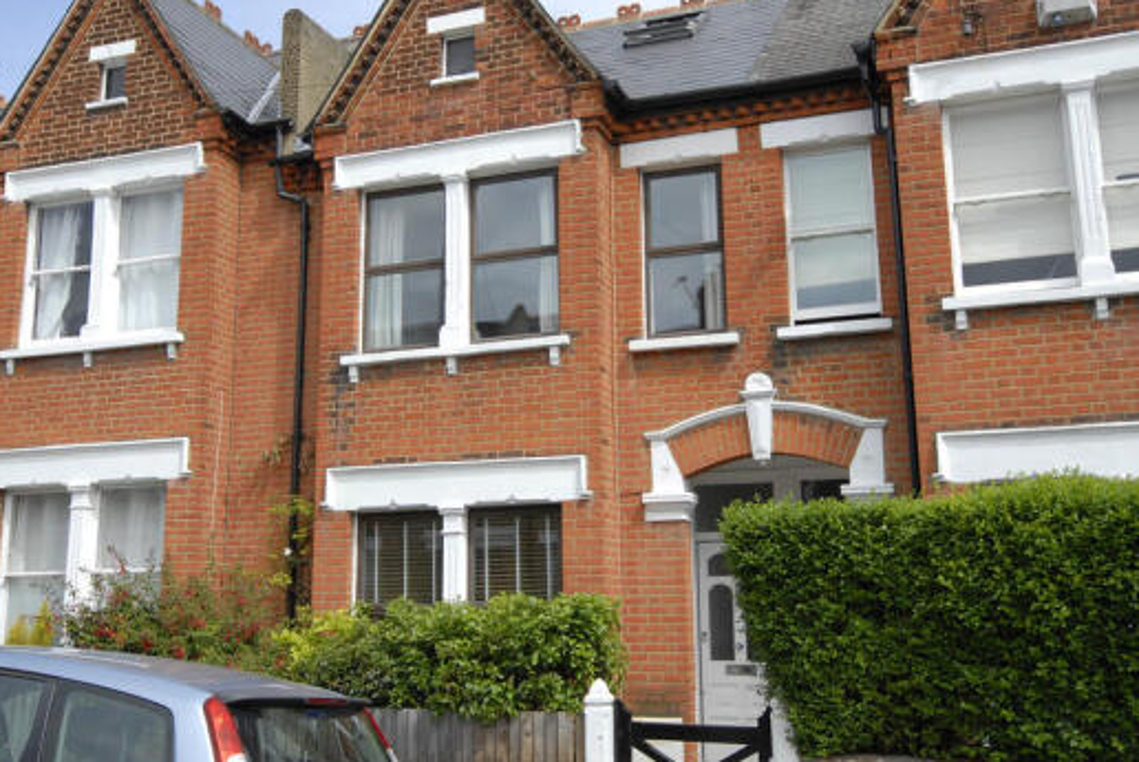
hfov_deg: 50.6
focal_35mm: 38
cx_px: 520
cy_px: 332
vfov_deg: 35.1
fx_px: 1203
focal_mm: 20
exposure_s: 1/640
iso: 400
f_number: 7.1
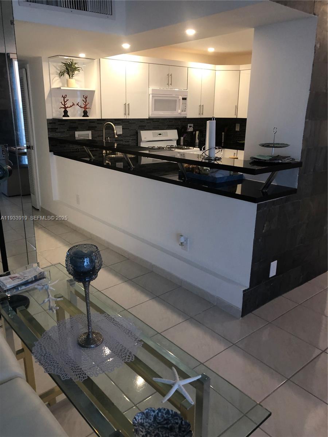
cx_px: 164
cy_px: 218
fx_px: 354
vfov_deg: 63.4
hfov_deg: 49.7
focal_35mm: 28
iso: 40
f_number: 1.8
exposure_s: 1/24
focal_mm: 4
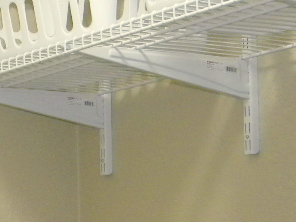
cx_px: -140
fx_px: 1146
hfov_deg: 13.9
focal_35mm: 134
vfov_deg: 10.9
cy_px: 235
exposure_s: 1/30
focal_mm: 7.3
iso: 400
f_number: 3.8
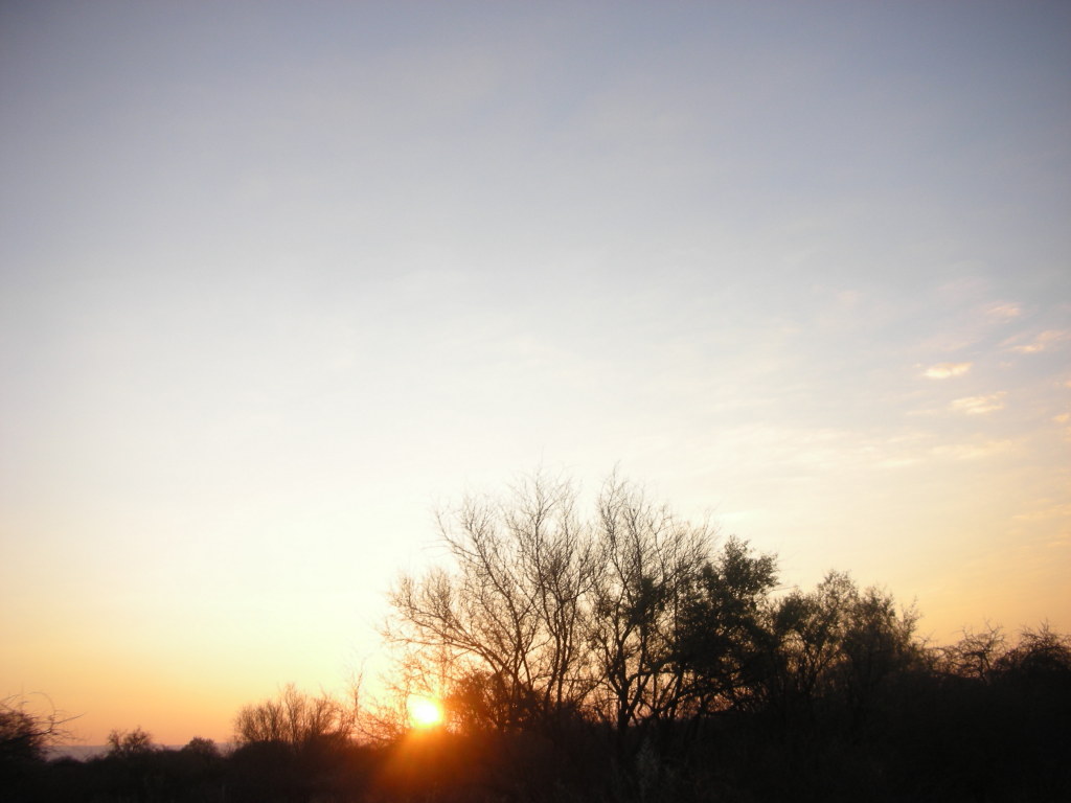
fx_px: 1083
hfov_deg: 52.6
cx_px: 536
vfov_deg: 40.7
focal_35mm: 35
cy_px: 402
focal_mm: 5.8
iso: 50
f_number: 3
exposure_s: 1/159
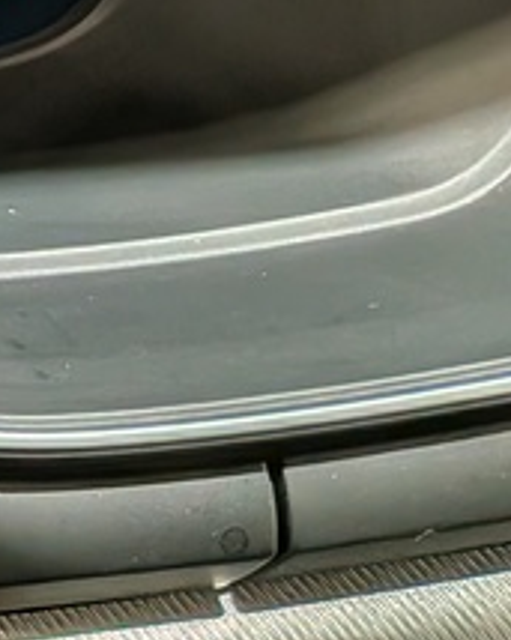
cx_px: -923
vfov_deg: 15.8
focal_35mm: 112
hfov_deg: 10.5
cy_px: -311
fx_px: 2119
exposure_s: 1/40
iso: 34
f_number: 1.7
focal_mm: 4.53
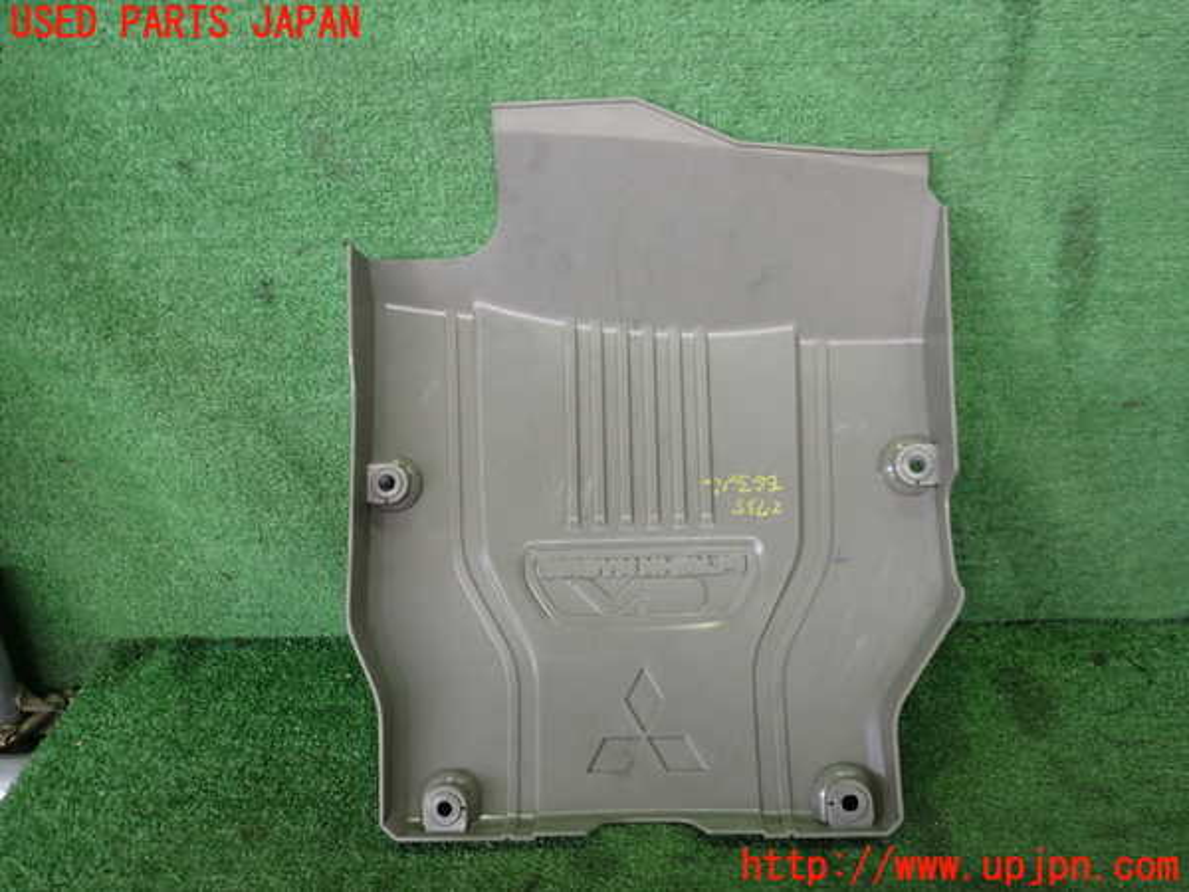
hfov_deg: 60.0
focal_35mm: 30
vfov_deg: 46.8
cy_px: 446
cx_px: 594
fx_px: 1030
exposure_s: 1/40
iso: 200
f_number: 2.3
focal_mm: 5.4
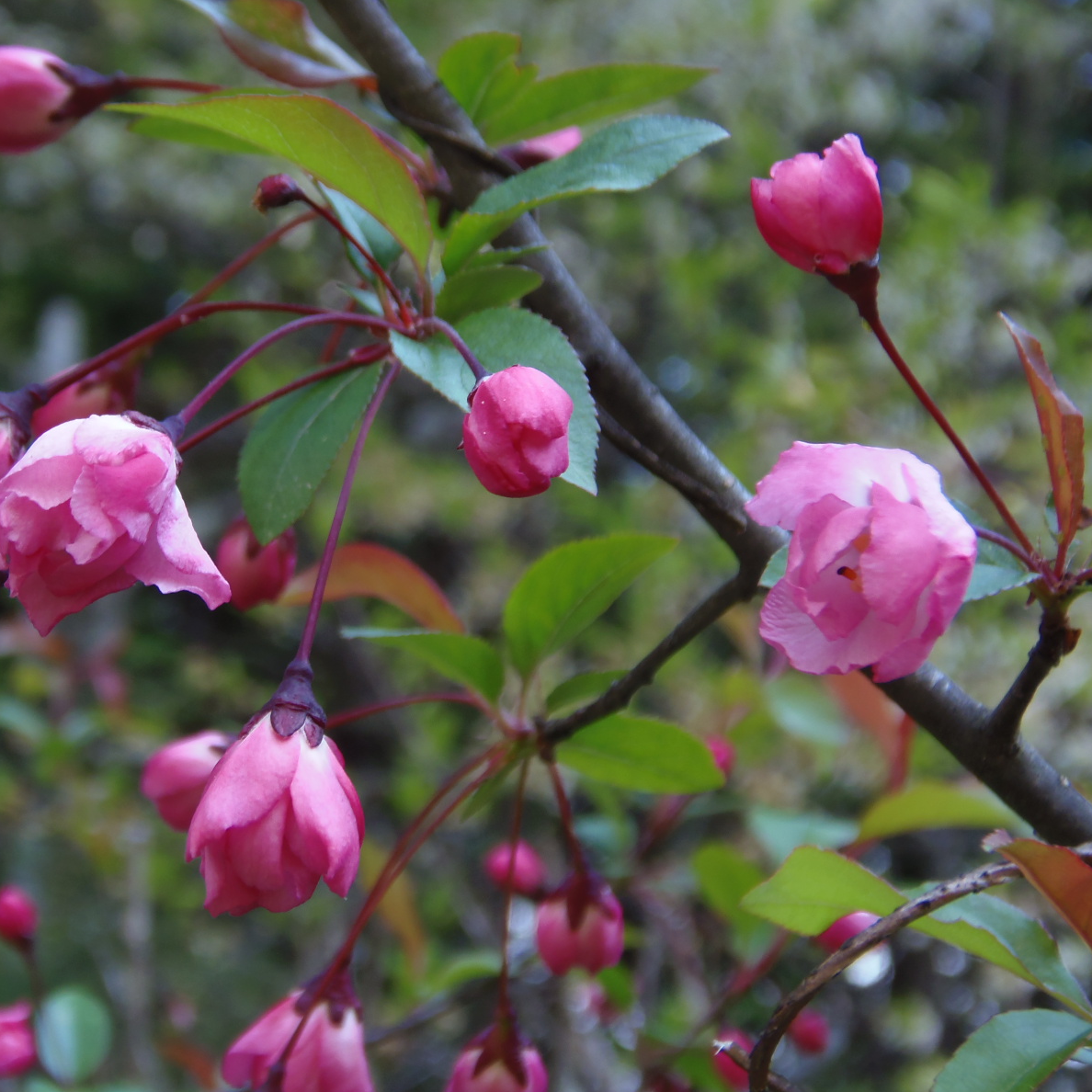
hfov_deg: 23.0
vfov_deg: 23.1
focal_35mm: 75
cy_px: 543
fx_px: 2677
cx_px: 409
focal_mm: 11.7
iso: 64
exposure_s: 1/80
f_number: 4
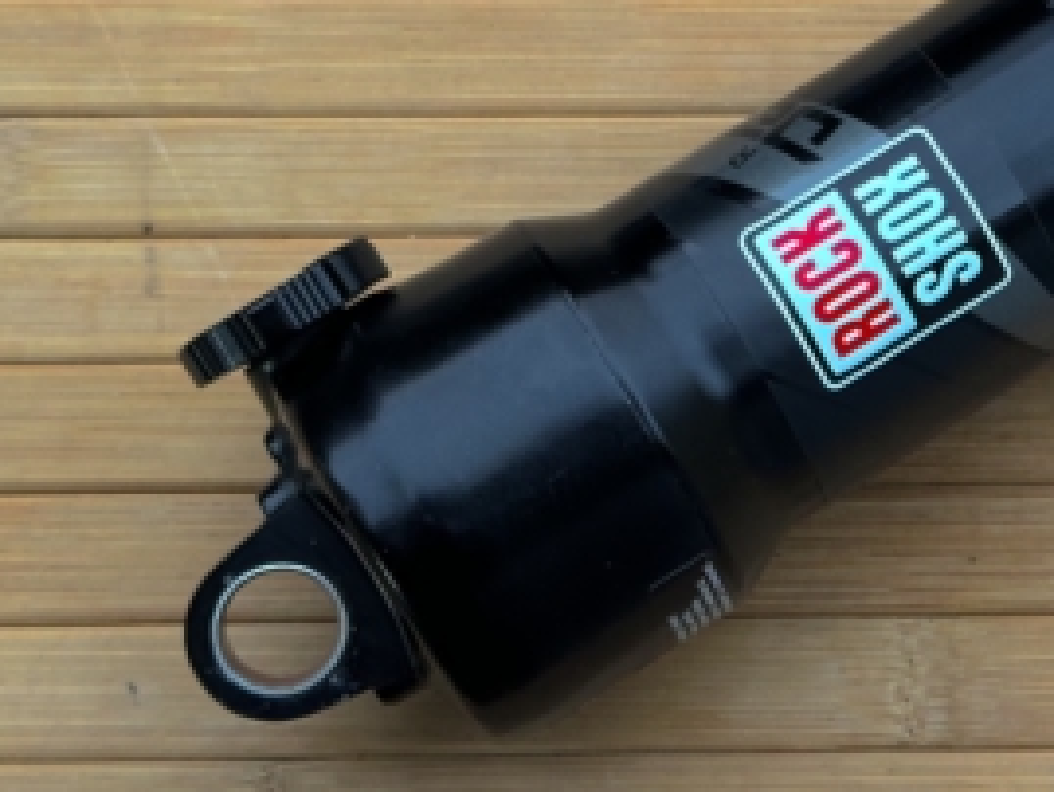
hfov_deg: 18.0
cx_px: 1011
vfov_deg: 13.7
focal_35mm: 107
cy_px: 102
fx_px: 3259
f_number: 1.78
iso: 250
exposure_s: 1/40
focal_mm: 6.86
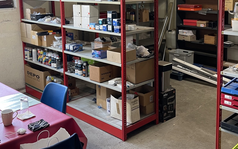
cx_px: 157
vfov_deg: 28.4
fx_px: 285
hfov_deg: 44.7
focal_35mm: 44
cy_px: 24
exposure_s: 1/50
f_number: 1.6
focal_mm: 5.1
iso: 100
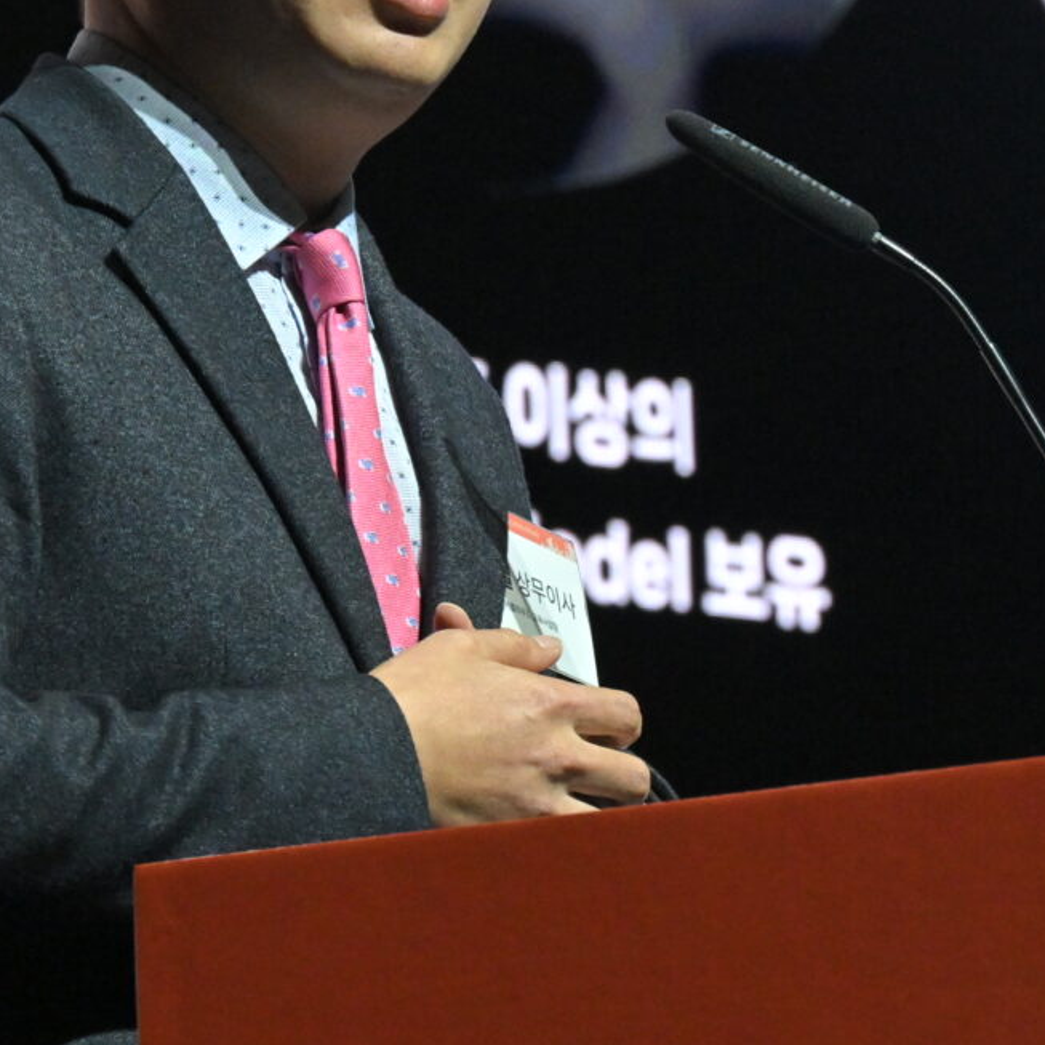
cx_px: 883
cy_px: 391
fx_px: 10349
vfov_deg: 5.8
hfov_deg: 5.8
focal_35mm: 303
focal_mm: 91
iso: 3200
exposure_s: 1/240
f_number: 6.3
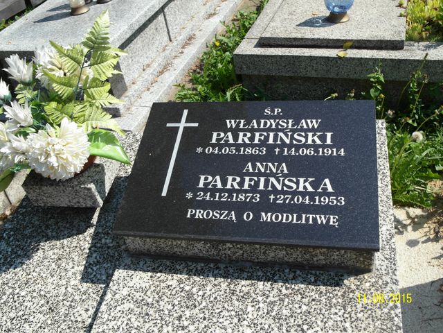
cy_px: 166
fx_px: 461
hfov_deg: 51.4
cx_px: 222
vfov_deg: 39.7
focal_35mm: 36
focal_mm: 7.8
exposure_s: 1/500
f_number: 4.2
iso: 80
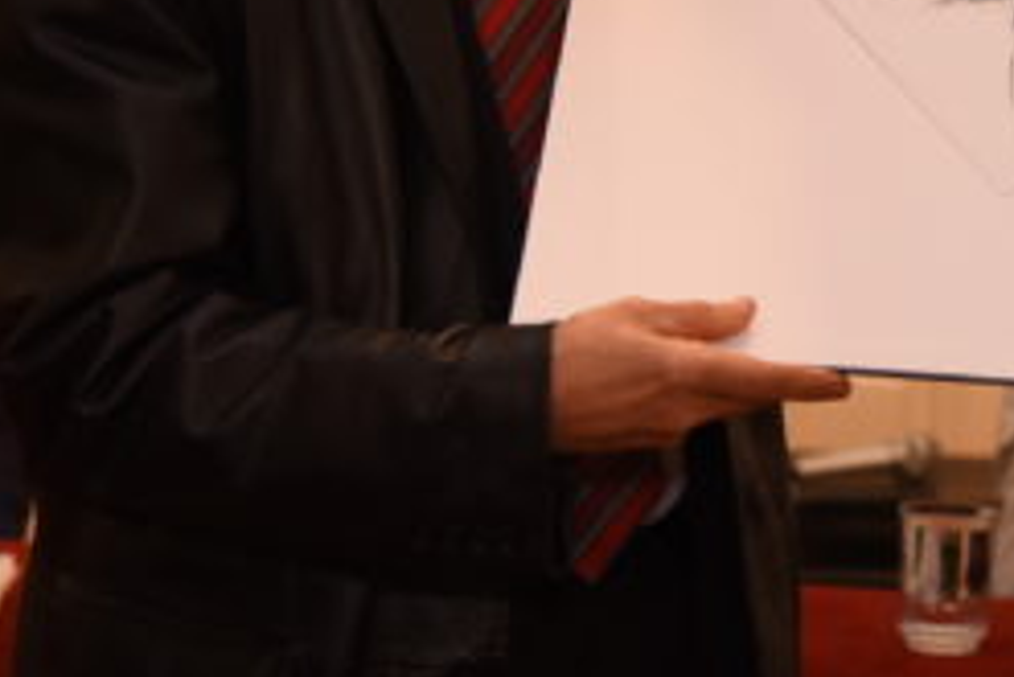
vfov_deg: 7.1
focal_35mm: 193
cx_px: 903
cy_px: 68
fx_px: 5439
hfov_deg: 10.6
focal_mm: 62
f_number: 4
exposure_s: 1/30
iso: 800
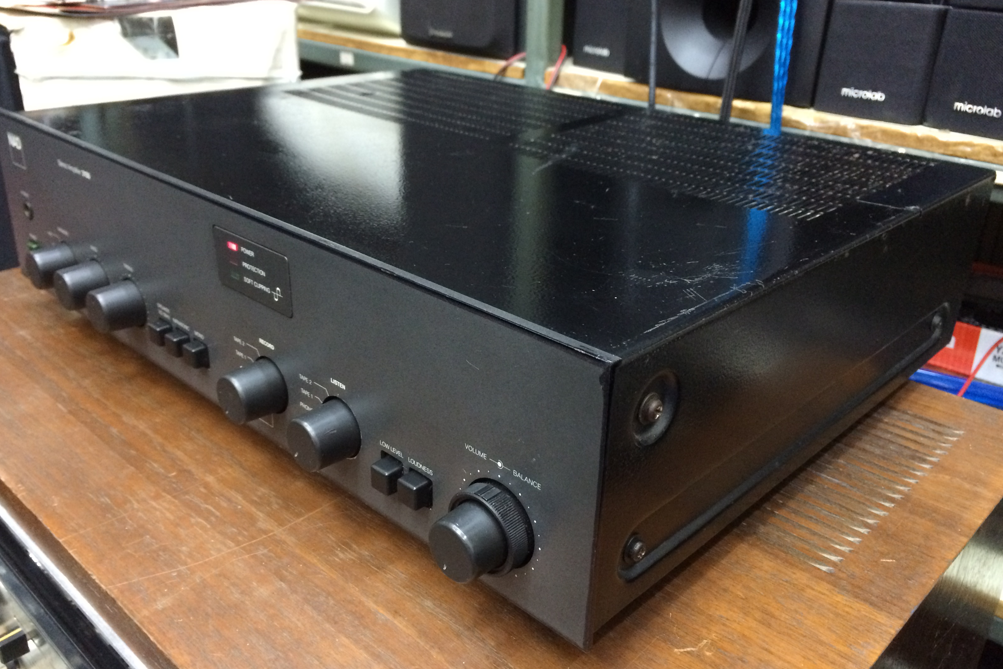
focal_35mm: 31
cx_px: 502
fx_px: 864
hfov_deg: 60.3
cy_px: 326
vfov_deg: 42.3
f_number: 2.2
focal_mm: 4.15
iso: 320
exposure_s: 1/25
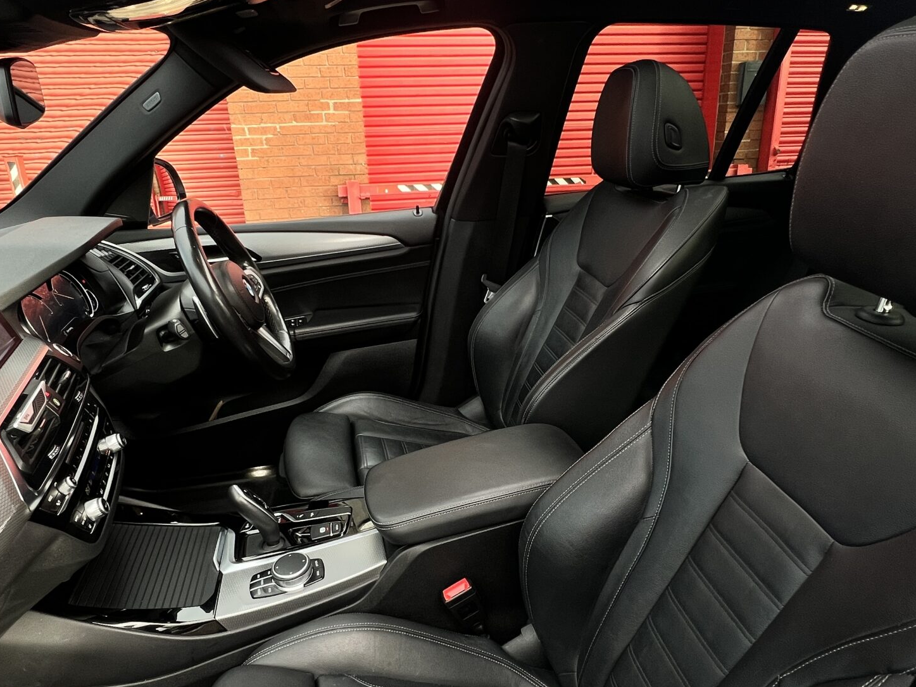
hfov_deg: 73.9
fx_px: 609
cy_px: 391
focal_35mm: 23
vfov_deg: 58.6
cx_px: 470
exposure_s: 1/99
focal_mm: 1.57
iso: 80
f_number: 1.8
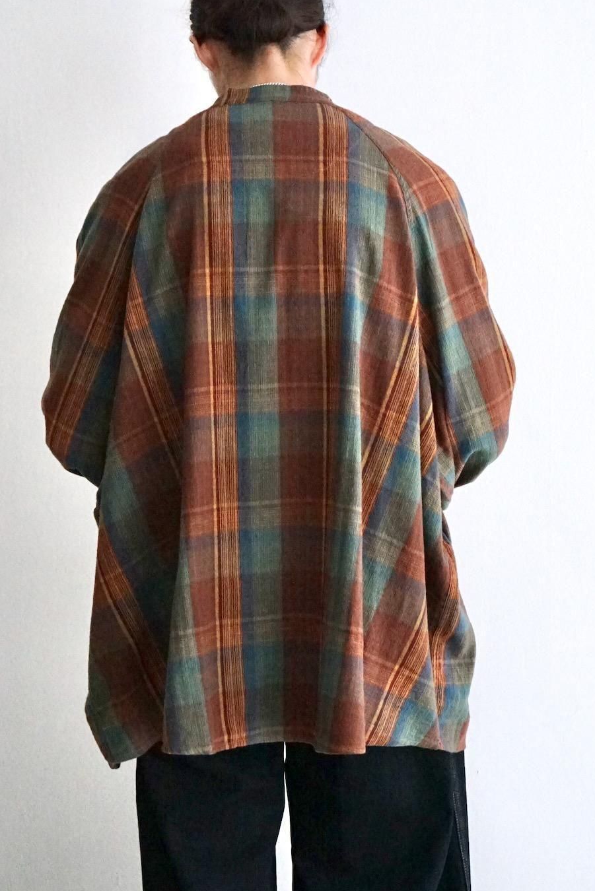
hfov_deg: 18.0
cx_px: 312
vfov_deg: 26.6
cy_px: 412
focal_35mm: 76
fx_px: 1883
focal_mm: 57
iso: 6400
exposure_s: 1/200
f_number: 4.5
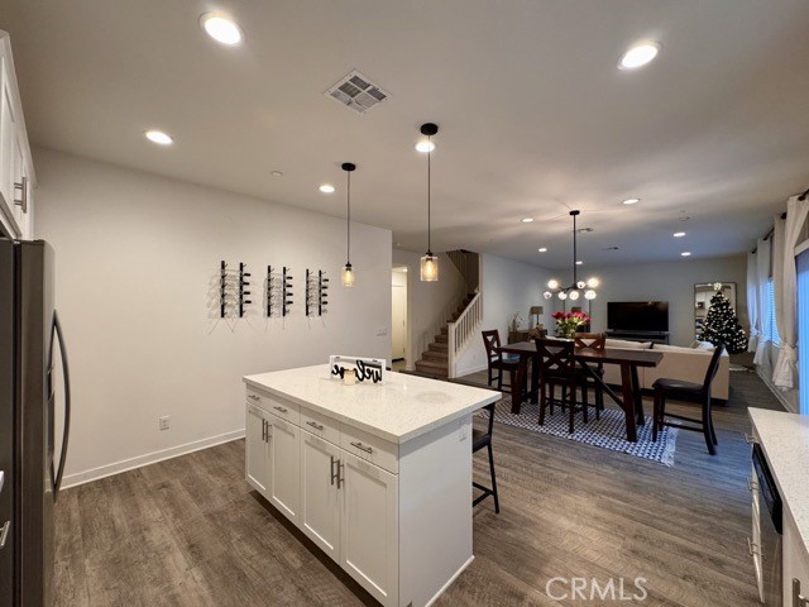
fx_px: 327
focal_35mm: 14
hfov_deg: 102.1
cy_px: 304
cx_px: 404
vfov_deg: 85.7
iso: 200
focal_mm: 2.22
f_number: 2.2
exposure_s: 1/120
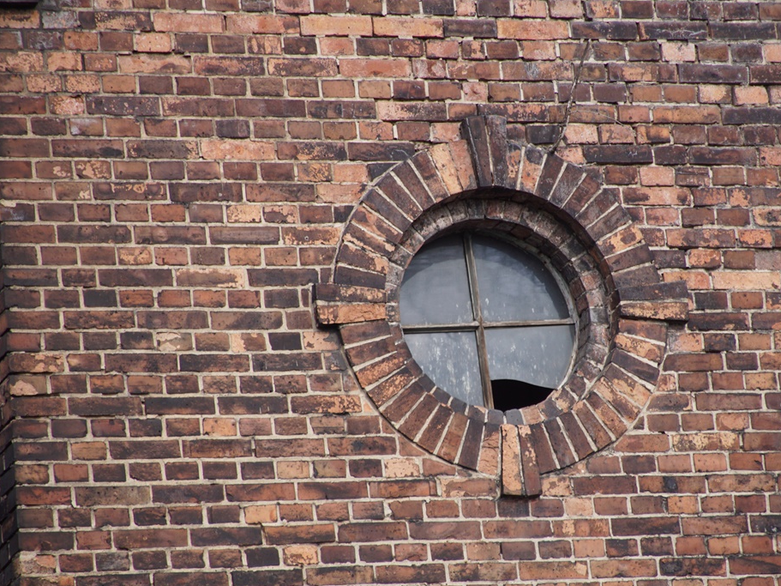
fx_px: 8572
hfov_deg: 5.2
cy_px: 322
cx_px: 477
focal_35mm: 380
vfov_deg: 3.9
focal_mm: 200
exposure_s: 1/320
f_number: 6.3
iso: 320
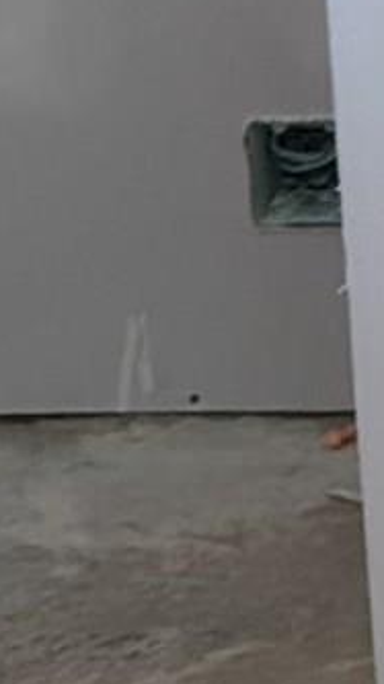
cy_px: -520
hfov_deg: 5.9
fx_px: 3281
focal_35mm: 181
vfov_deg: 11.1
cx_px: 1359
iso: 200
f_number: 1.78
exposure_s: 1/65
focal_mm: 6.76
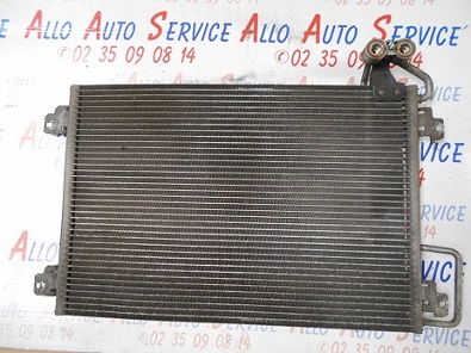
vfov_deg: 53.0
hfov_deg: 67.3
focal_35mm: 26
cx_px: 236
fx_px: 354
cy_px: 176
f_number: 3.2
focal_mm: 4.6
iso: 400
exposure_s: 1/30
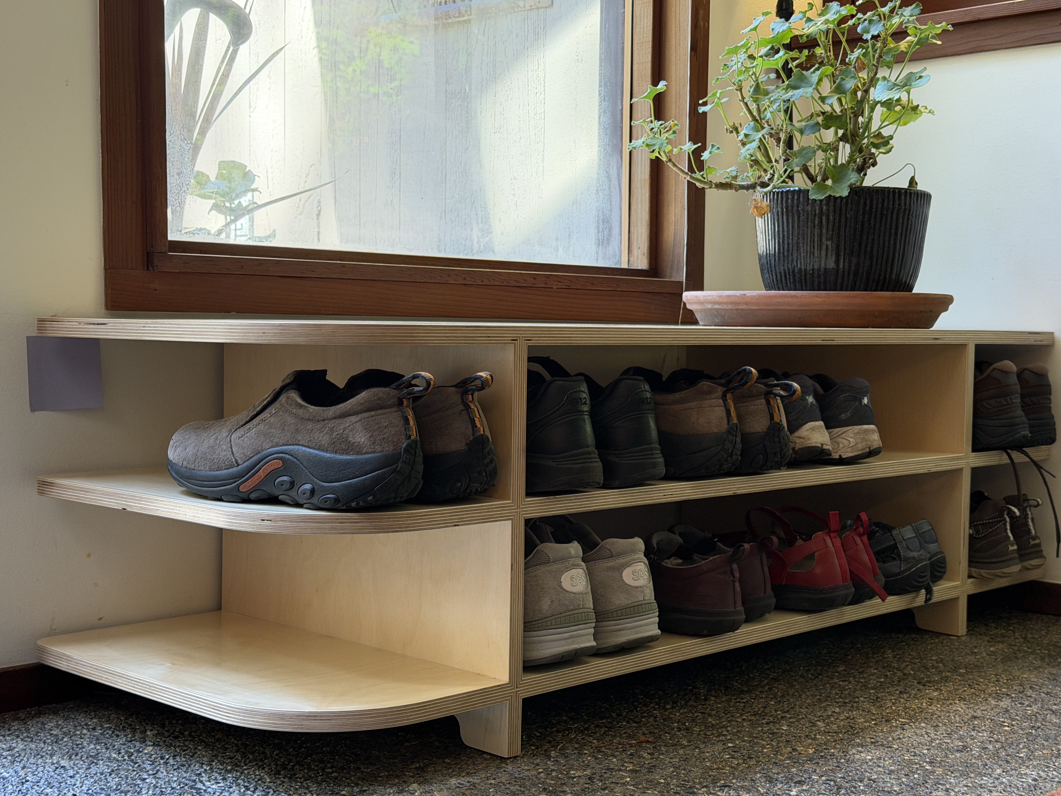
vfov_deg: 29.7
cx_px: 532
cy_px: 395
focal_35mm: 49
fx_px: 1502
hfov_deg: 38.9
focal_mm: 6.76
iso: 200
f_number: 1.78
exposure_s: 1/60
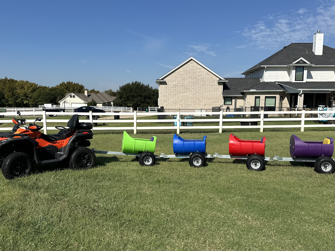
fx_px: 290
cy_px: 136
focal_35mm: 30
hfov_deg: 60.0
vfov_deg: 46.7
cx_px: 168
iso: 80
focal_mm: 6.86
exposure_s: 1/7042
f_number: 1.78
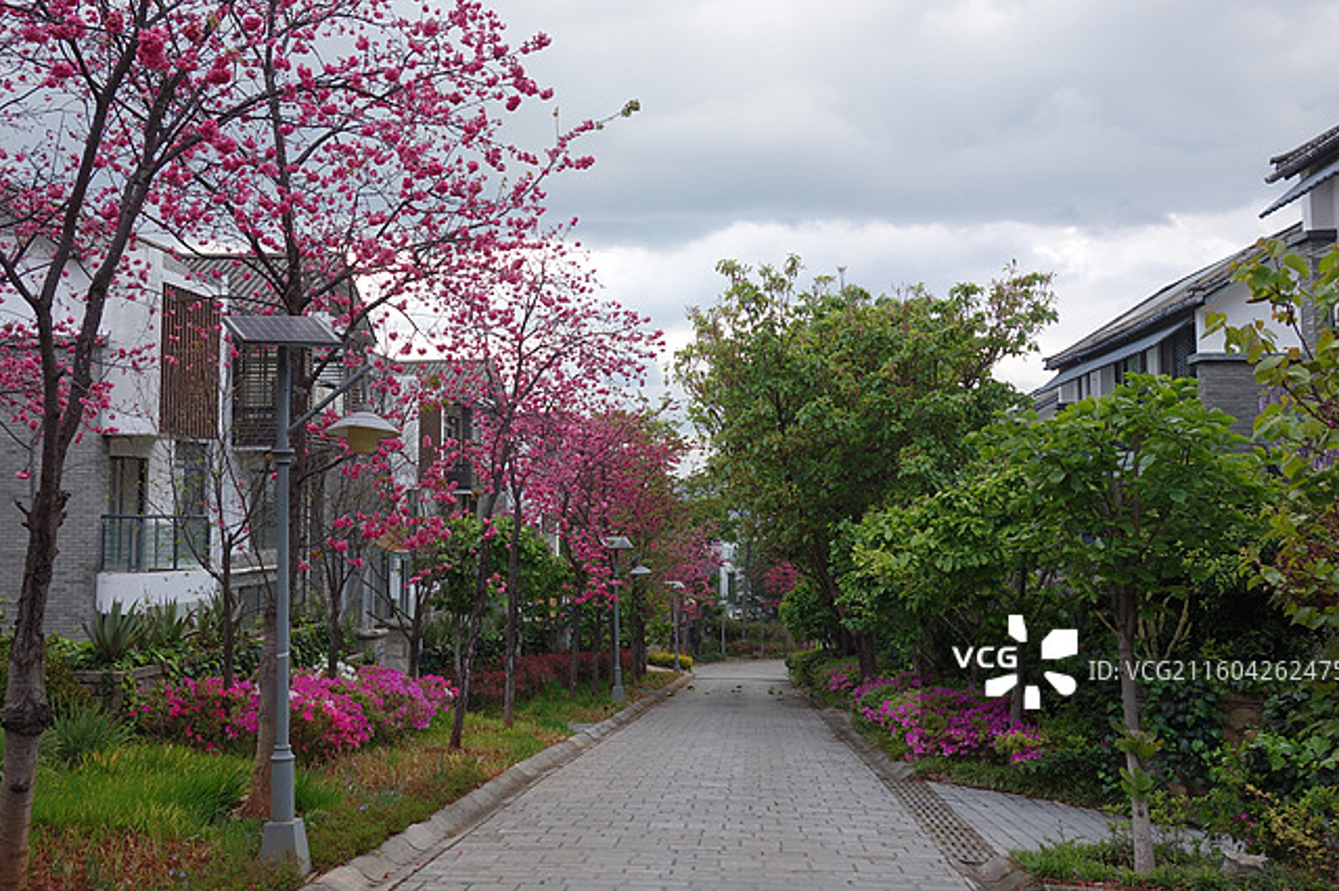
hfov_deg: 54.1
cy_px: 403
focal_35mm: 35
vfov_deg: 37.8
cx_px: 550
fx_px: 1301
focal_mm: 10.4
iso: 125
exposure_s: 1/100
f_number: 4.5
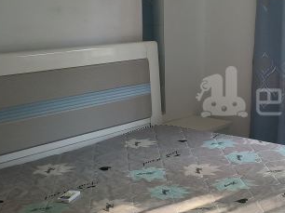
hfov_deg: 27.3
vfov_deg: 21.6
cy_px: 92
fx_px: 559
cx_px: 270
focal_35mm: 68
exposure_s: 1/100
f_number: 1.8
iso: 80
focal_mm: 4.84
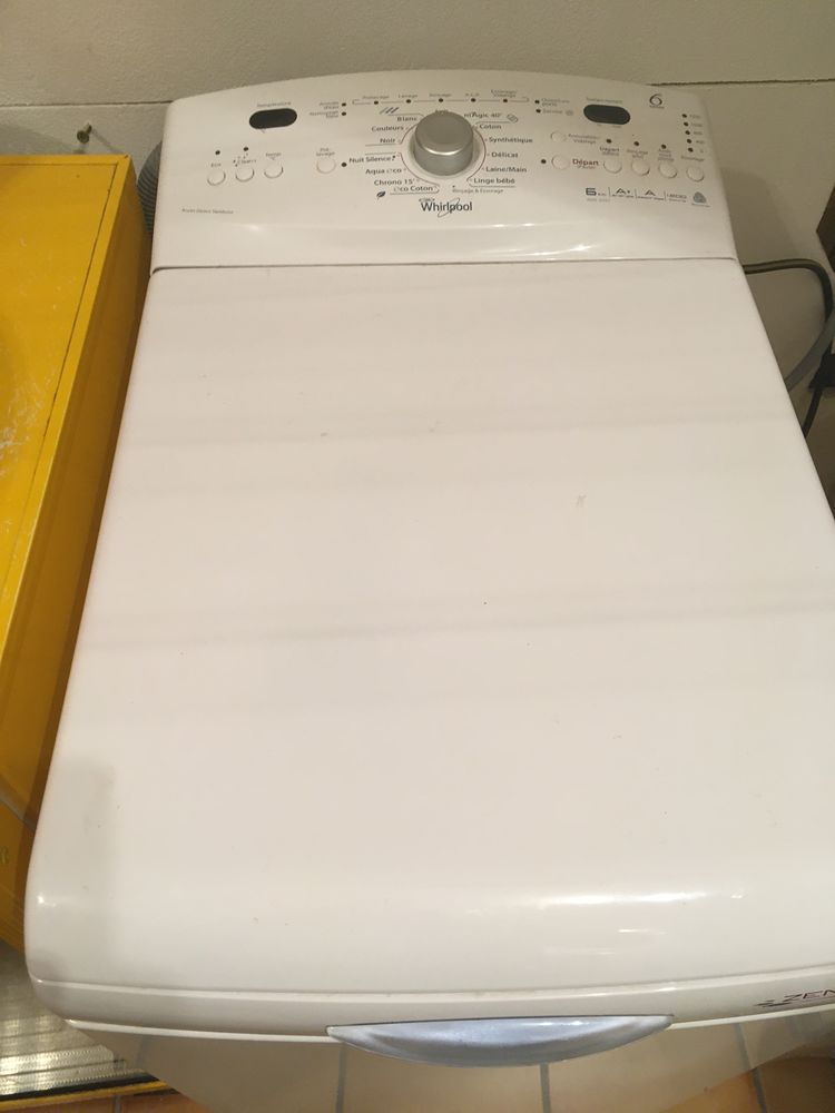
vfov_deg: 61.7
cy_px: 556
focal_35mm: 29
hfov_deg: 48.2
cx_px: 418
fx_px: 933
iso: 125
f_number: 2.2
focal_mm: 4.15
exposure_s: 1/33
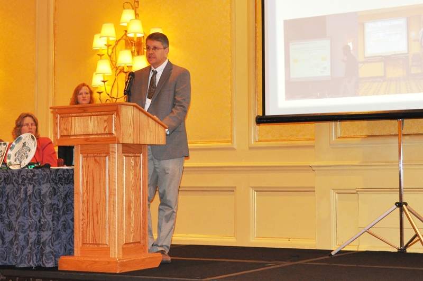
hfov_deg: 41.1
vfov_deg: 28.0
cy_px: 140
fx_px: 564
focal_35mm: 48
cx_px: 212
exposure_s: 1/60
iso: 800
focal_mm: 32
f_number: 4.8
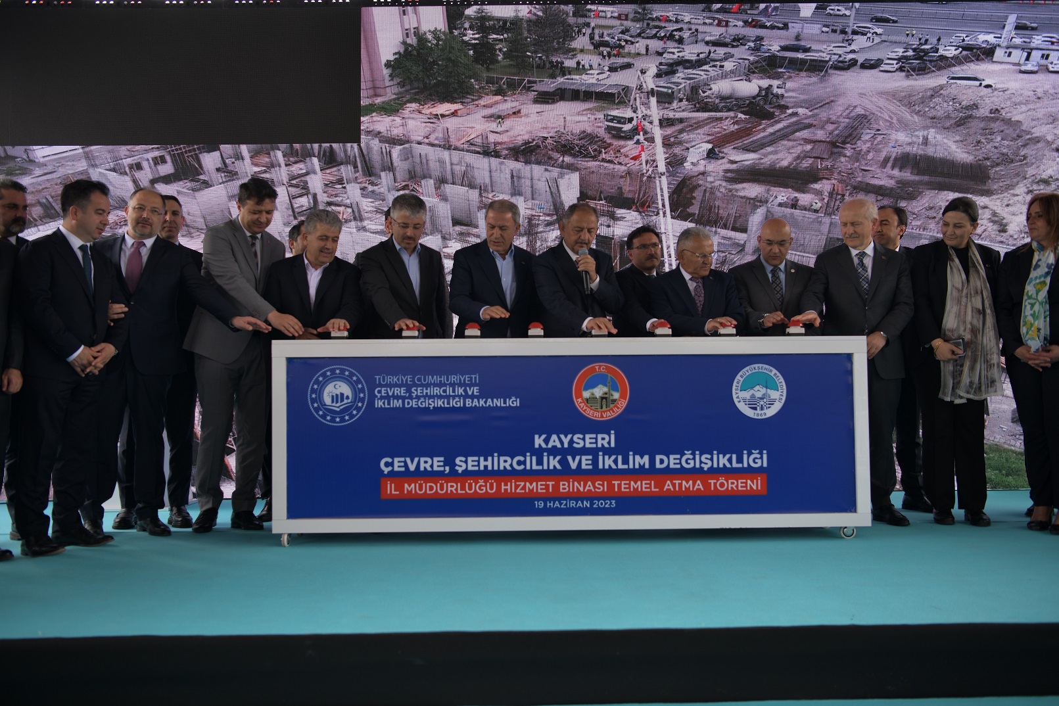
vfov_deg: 41.1
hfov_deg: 58.7
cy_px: 353
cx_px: 530
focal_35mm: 32
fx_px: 941
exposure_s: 1/320
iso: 100
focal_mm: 32
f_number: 3.2
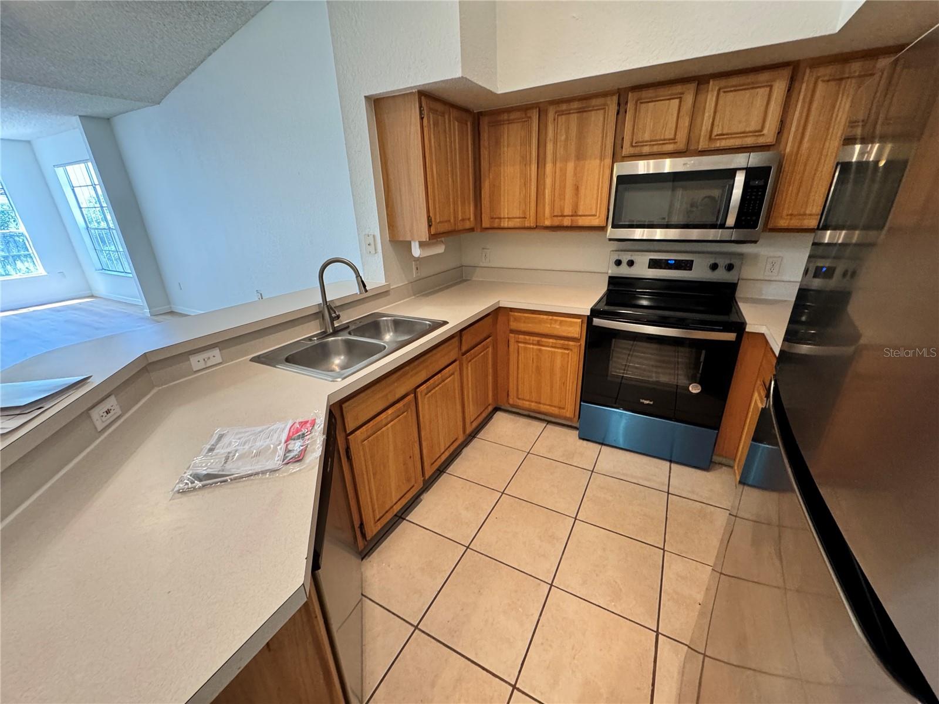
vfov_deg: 85.7
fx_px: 380
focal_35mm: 14
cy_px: 352
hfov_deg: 102.1
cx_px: 470
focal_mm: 2.22
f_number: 2.2
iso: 400
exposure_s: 1/60
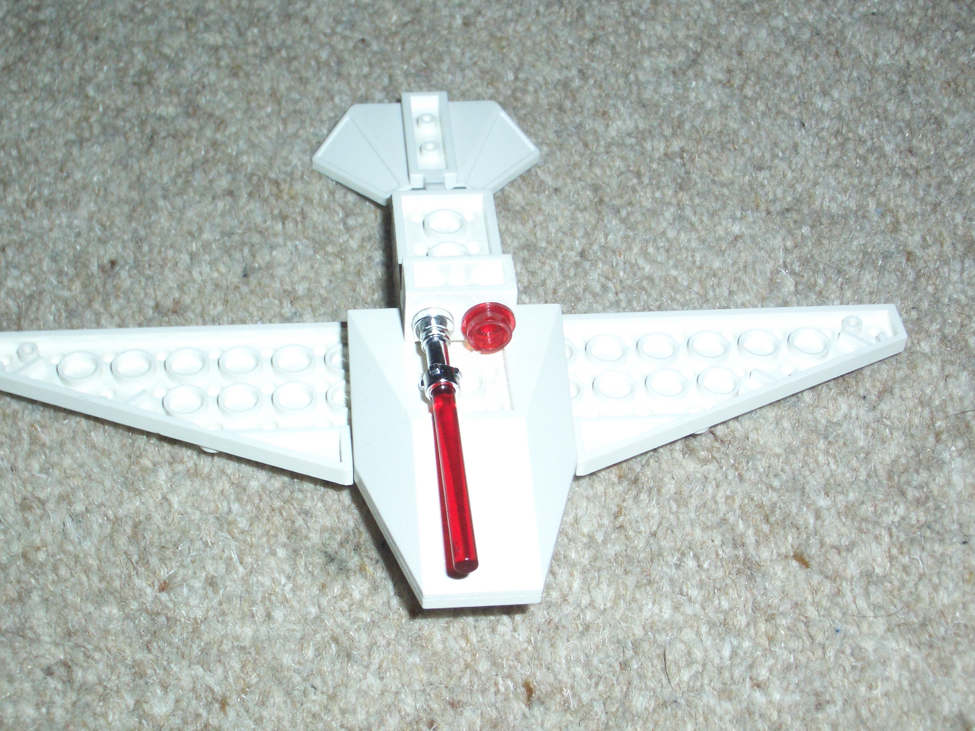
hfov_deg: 31.2
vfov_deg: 23.7
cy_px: 366
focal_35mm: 62
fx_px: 1746
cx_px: 488
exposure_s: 1/60
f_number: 5.6
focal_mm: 10.2
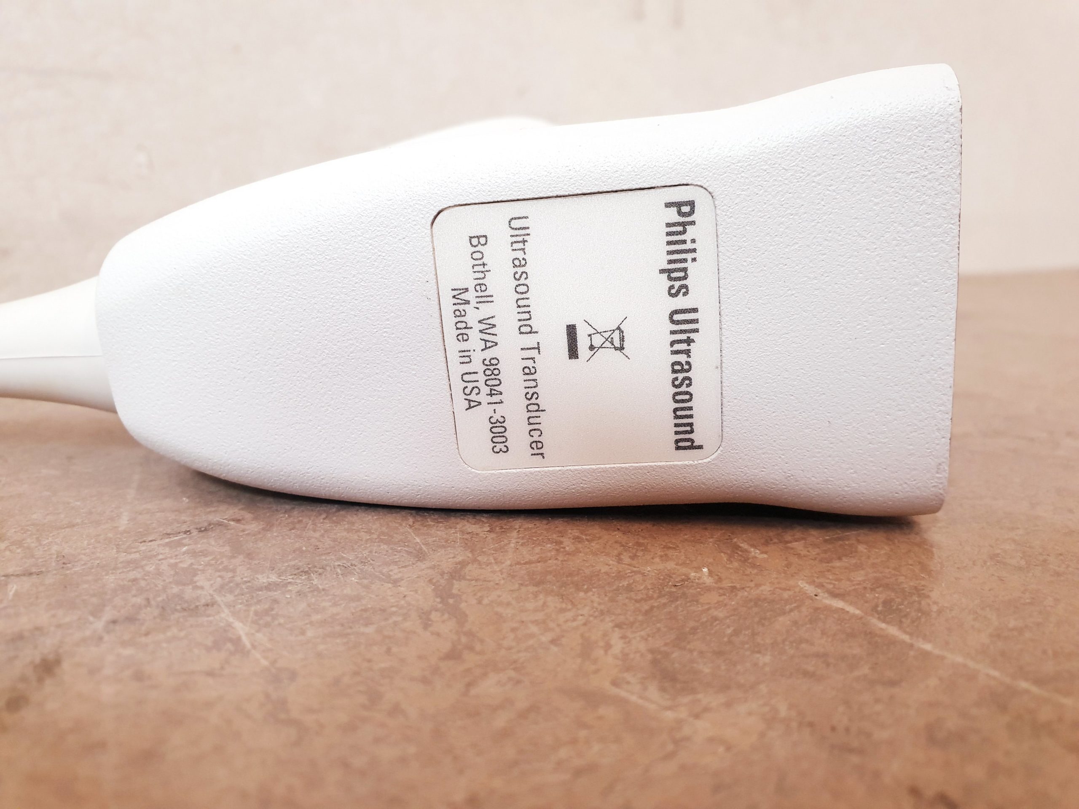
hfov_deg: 67.3
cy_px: 404
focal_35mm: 26
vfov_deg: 53.1
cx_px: 540
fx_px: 810
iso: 320
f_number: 2.4
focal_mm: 4.3
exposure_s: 1/33
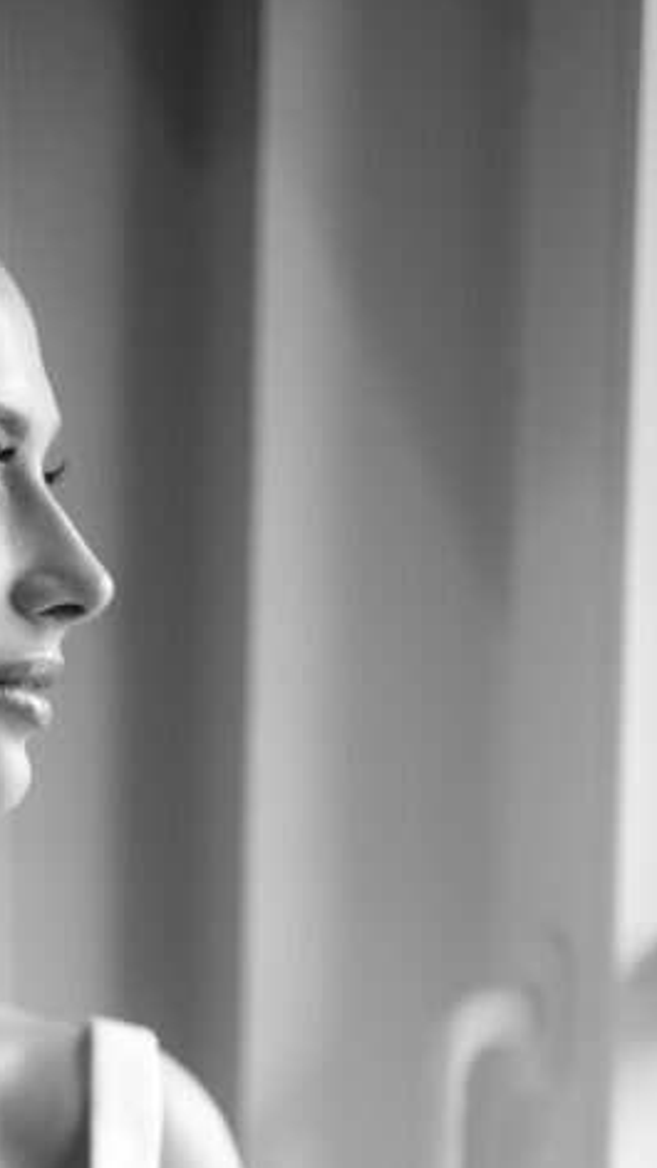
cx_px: -41
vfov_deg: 18.3
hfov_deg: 10.5
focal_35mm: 114
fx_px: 3530
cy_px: 1180
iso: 640
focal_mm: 50
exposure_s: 1/320
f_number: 1.4
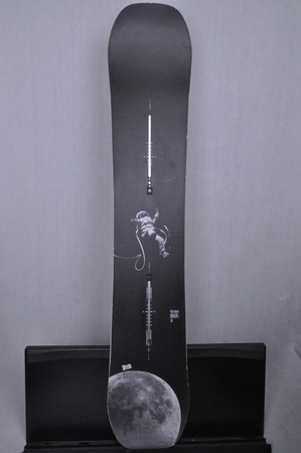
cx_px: 150
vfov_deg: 59.5
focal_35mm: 32
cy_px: 226
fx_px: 396
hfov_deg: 41.6
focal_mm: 21
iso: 3200
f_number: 11
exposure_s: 1/125
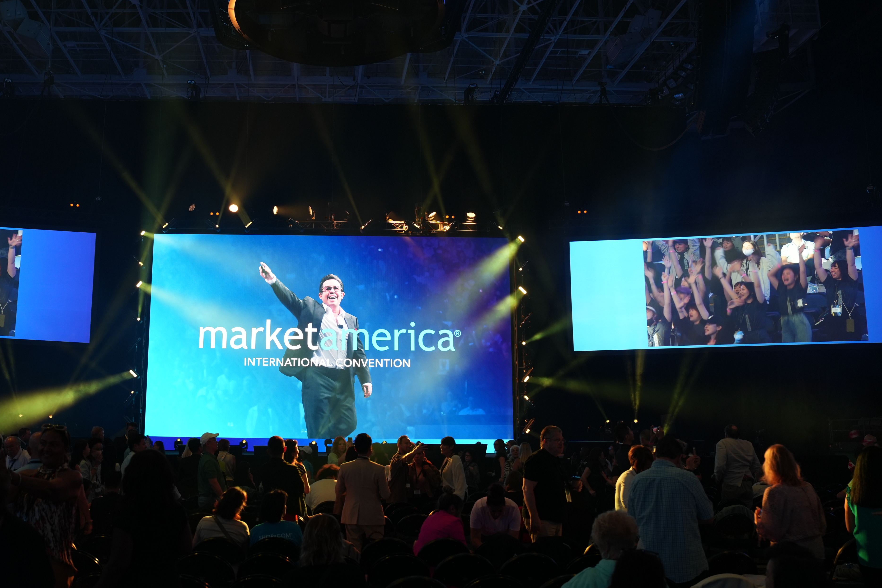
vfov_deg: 42.3
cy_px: 307
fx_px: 759
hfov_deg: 59.6
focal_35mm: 31
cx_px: 337
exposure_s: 1/30
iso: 800
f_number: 4
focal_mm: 25
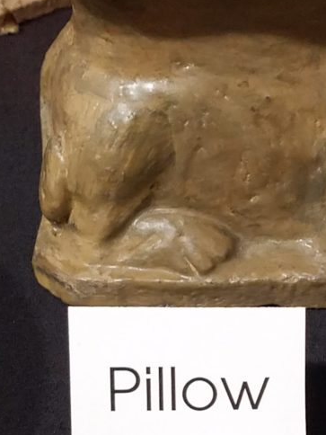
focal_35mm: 55
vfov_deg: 34.7
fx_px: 691
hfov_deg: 25.6
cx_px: 305
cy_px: 153
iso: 200
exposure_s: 1/20
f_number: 1.7
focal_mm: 4.2
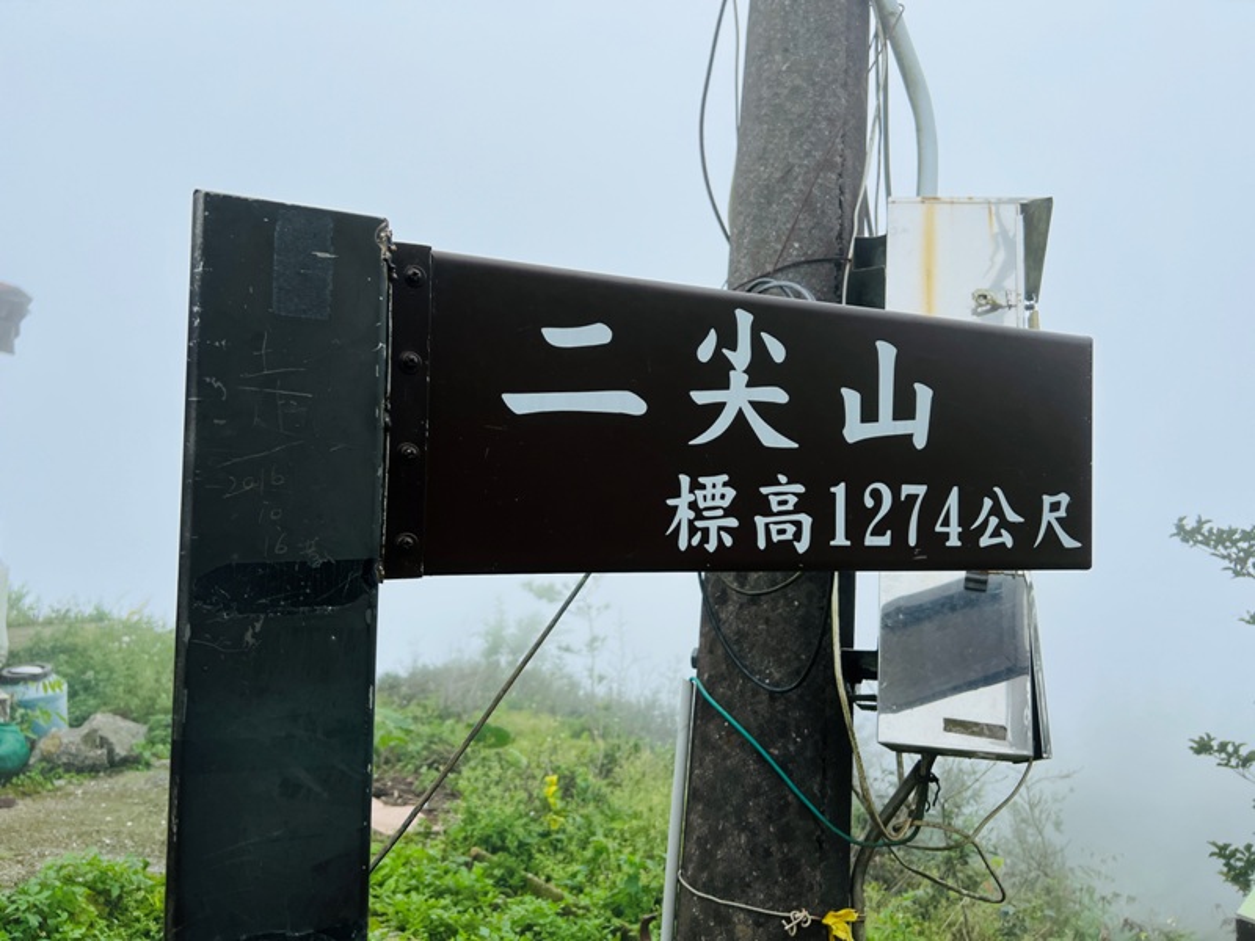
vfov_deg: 53.1
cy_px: 470
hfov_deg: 67.3
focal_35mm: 26
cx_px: 628
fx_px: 943
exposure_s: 1/2123
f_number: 1.5
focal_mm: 5.7
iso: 50
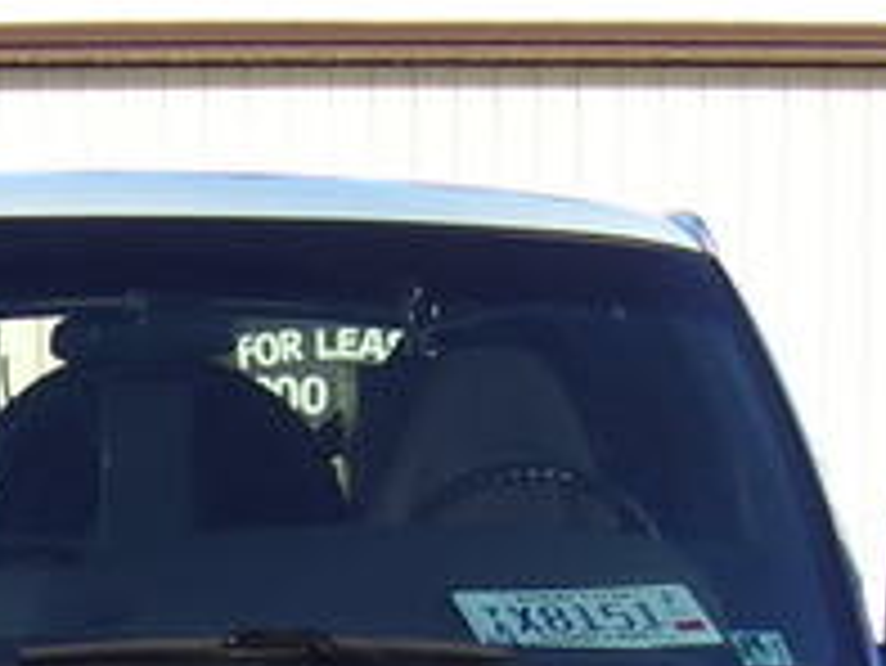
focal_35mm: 138
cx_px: 85
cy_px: 918
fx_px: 3534
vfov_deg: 10.5
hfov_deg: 14.1
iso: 80
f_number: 2.7
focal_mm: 5.6
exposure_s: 1/500
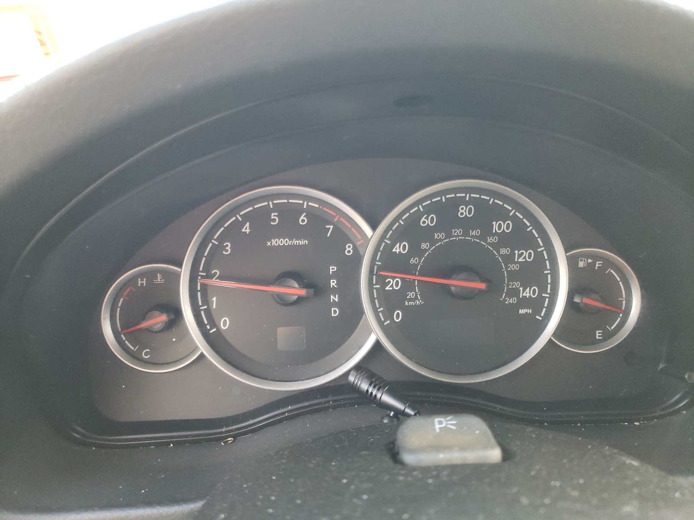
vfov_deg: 53.1
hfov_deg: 67.3
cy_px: 260
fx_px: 521
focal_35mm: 26
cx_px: 347
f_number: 1.5
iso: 329
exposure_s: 1/50
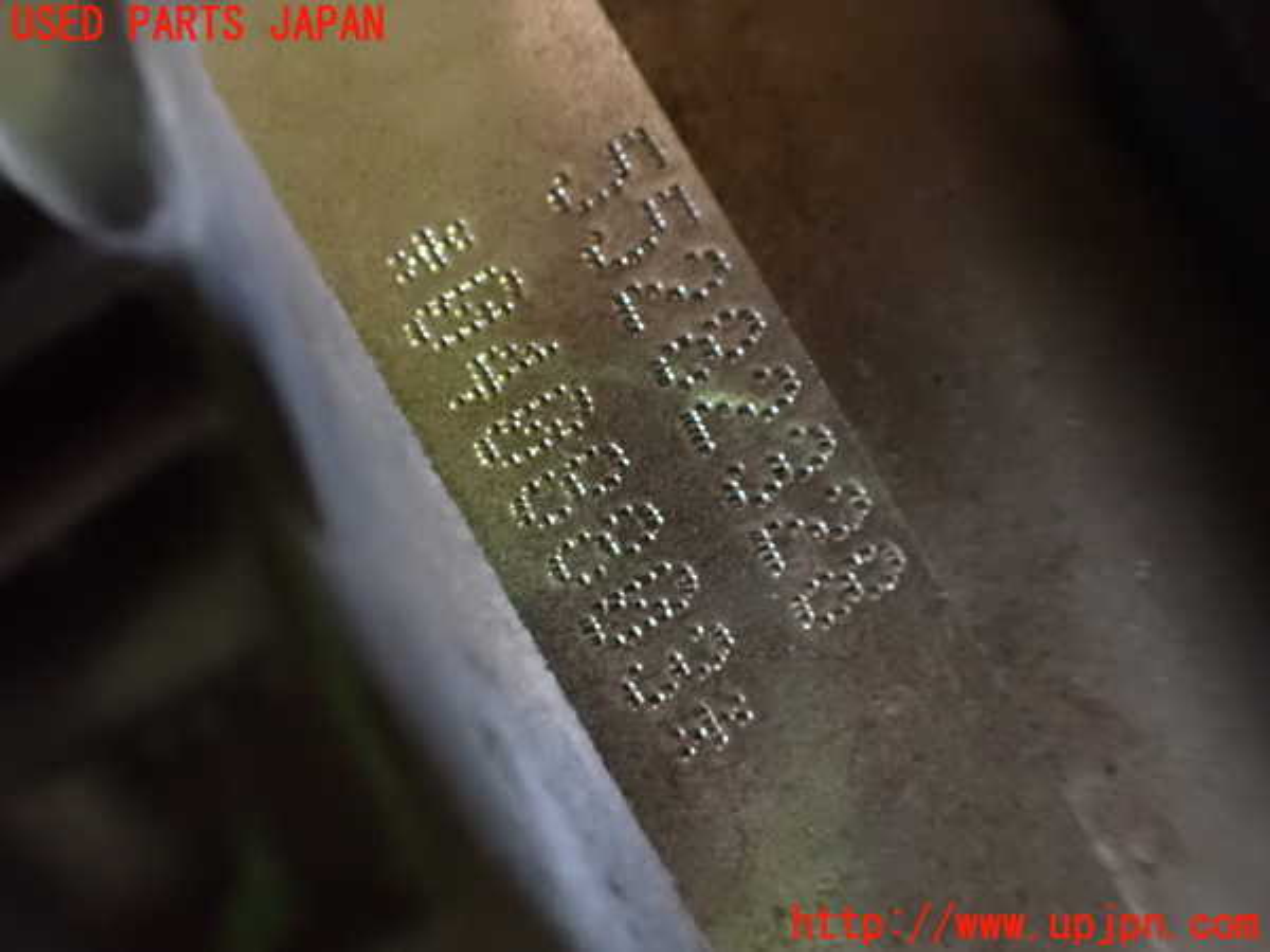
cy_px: 476
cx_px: 635
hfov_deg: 60.0
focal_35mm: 30
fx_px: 1101
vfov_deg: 46.8
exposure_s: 1/25
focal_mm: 5.4
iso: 1600
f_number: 2.3
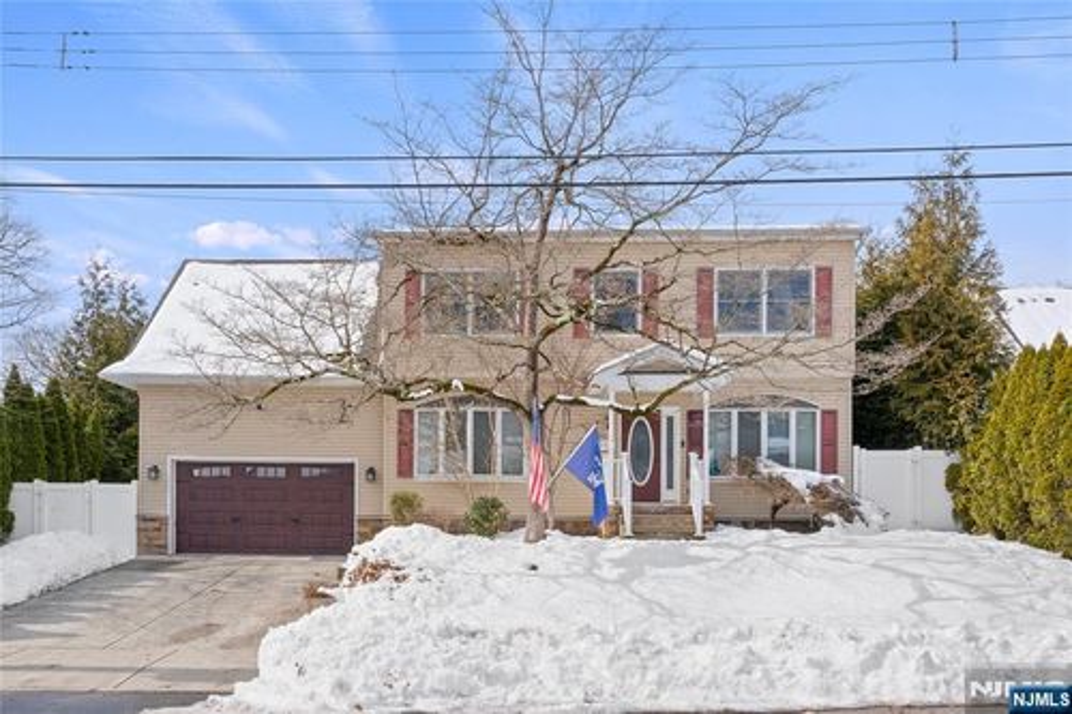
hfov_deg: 59.8
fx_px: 932
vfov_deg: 41.9
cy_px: 357
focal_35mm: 31
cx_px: 536
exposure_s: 1/200
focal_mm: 31.3
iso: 100
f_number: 10
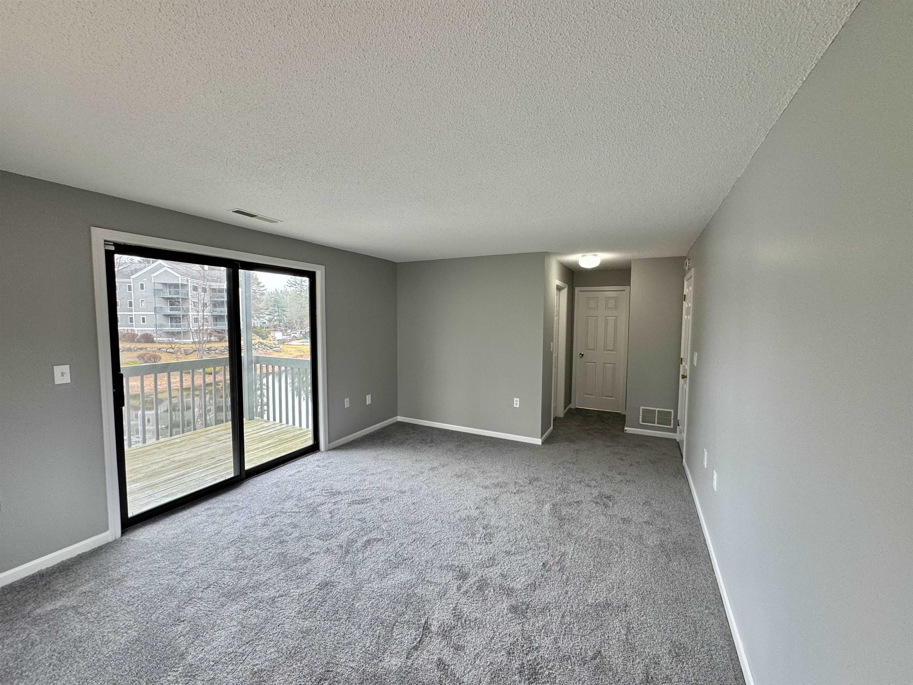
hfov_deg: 102.1
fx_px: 369
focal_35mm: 14
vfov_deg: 85.7
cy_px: 342
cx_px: 456
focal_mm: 2.22
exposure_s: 1/99
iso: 125
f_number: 2.2
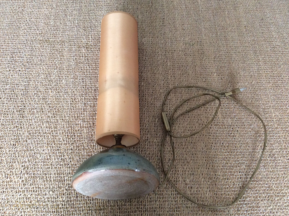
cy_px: 106
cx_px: 147
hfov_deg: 55.4
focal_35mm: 33
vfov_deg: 42.8
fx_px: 275
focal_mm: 3.3
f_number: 2.4
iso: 160
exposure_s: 1/25
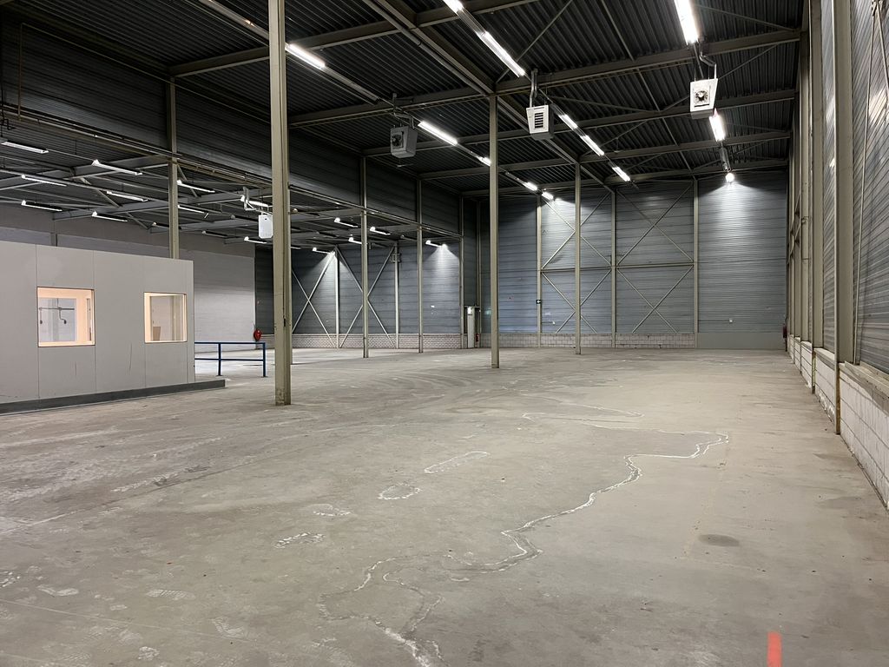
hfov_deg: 67.3
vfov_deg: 53.1
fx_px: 668
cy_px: 334
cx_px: 444
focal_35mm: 26
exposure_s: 1/33
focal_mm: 5.1
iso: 400
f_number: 1.6
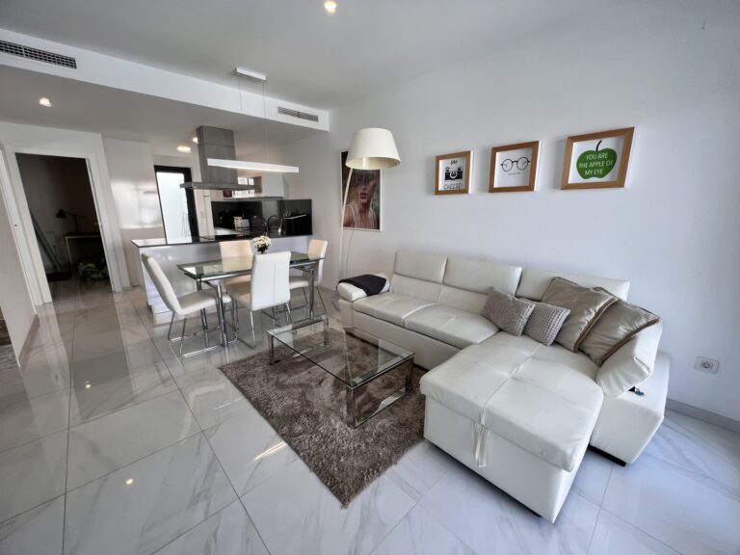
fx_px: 278
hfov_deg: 106.2
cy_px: 278
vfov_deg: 89.9
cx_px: 370
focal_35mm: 13
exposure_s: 1/100
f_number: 1.8
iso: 50
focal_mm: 1.57
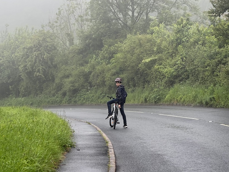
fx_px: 622
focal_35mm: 94
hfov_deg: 20.9
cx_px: 114
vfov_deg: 15.7
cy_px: 68
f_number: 2.8
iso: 50
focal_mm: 9
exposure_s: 1/99
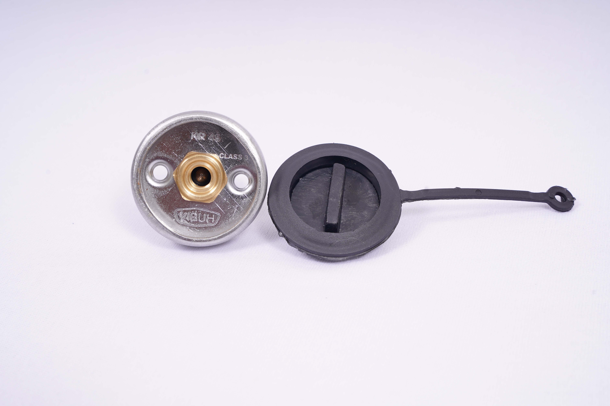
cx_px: 305
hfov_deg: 28.8
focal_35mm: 70
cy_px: 203
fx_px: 1186
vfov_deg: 19.5
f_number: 11
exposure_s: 1/160
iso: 200
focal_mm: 70
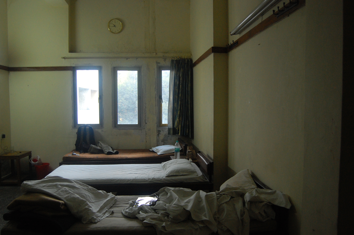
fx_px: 295
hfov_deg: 62.0
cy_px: 118
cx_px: 177
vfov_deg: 43.5
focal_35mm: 30
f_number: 4
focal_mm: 20
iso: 800
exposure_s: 1/60
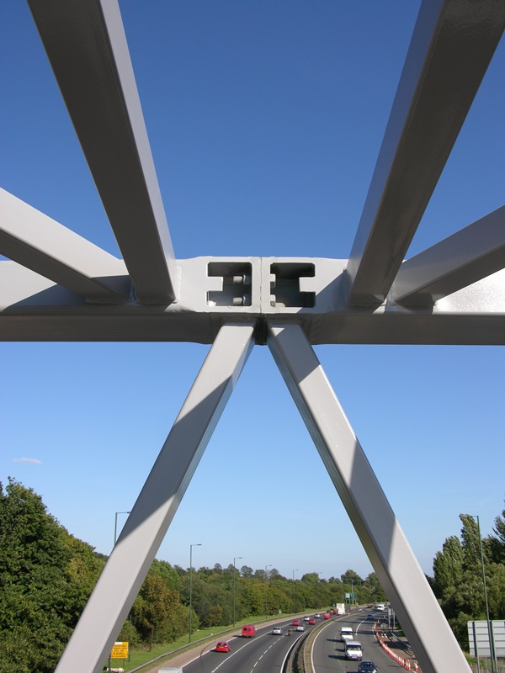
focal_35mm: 35
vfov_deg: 52.6
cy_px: 336
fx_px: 681
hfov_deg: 40.7
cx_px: 252
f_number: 6.3
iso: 50
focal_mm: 8.9
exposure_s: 1/205
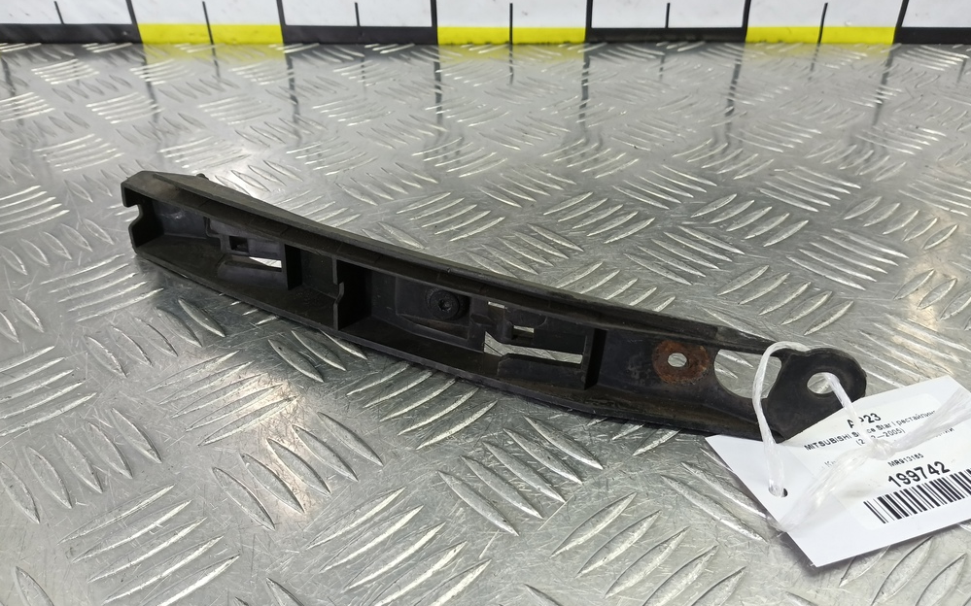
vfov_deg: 49.2
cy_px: 315
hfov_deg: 72.6
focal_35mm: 25
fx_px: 661
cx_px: 490
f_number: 1.6
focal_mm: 4.11
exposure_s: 1/50
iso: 154
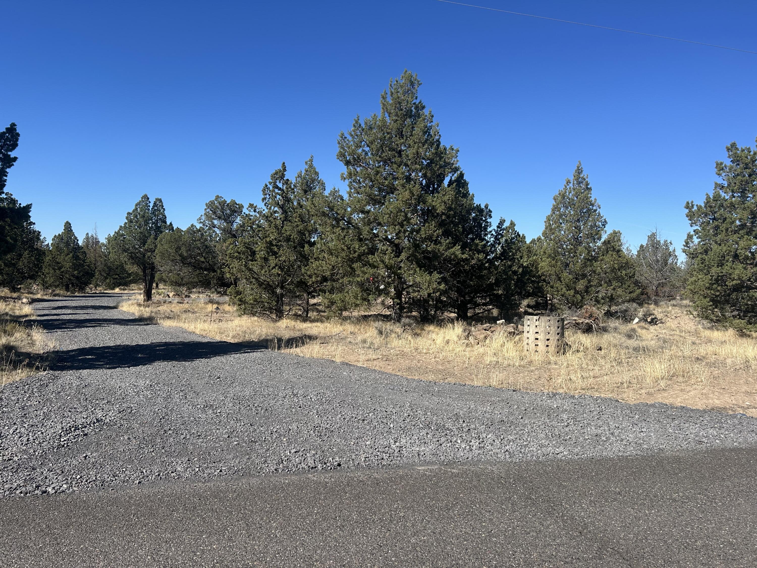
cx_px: 378
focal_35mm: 26
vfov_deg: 53.1
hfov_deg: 67.3
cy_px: 284
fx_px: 569
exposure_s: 1/3968
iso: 50
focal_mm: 5.7
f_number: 1.5
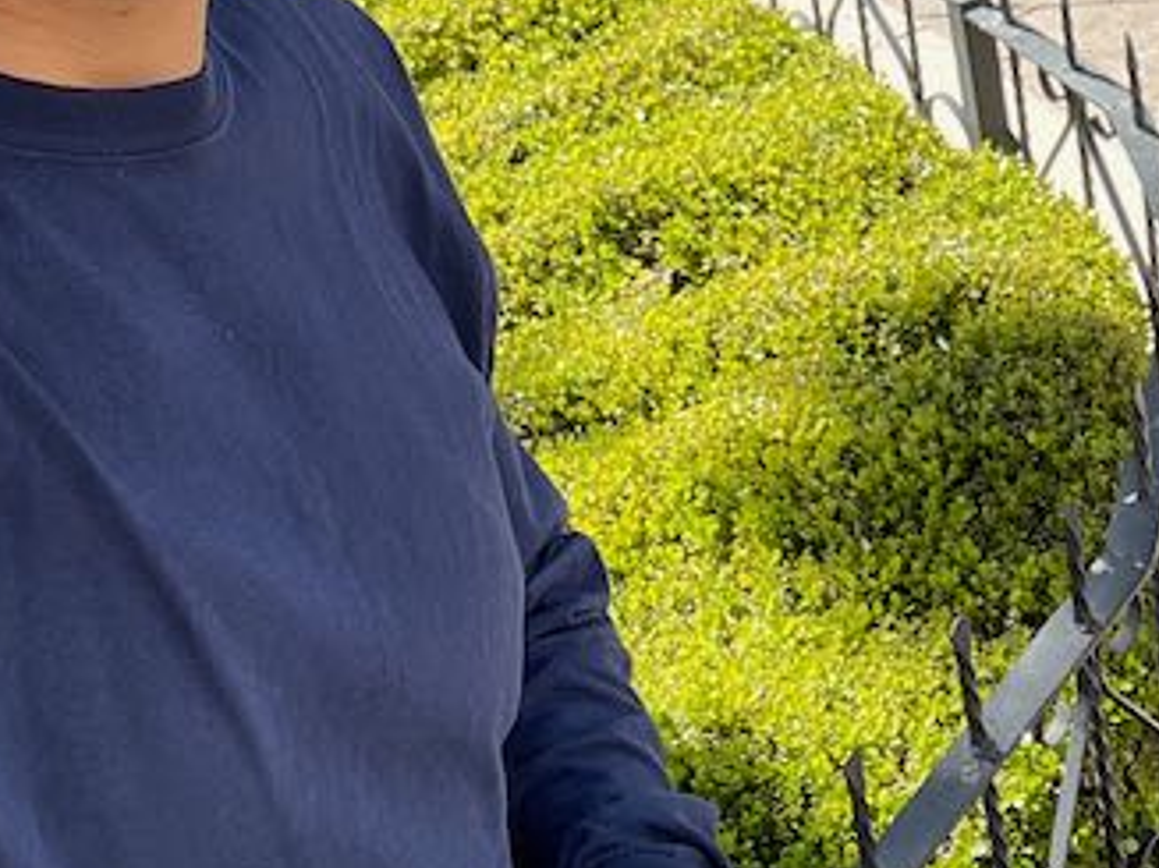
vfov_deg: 18.4
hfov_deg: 26.8
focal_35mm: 72
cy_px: -390
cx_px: 808
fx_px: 2410
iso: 25
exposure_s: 1/187
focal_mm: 2.71
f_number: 2.2
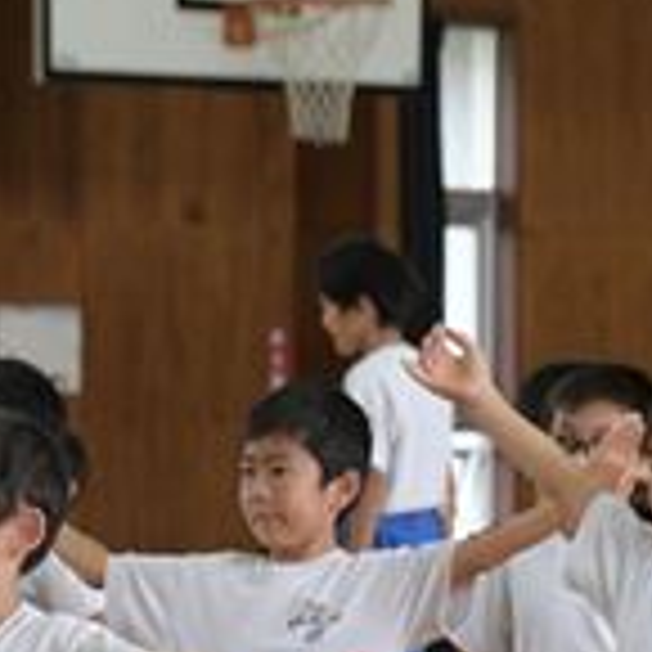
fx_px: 8896
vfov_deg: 4.2
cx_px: 225
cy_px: 645
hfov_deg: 4.2
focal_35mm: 417
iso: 5000
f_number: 5.6
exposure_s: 1/800
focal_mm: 95
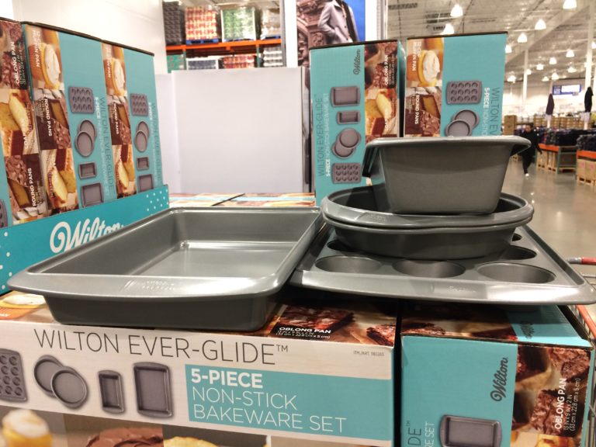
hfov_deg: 61.7
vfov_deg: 48.2
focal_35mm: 29
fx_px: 499
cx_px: 298
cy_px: 224
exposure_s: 1/30
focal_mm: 4.15
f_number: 2.2
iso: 80
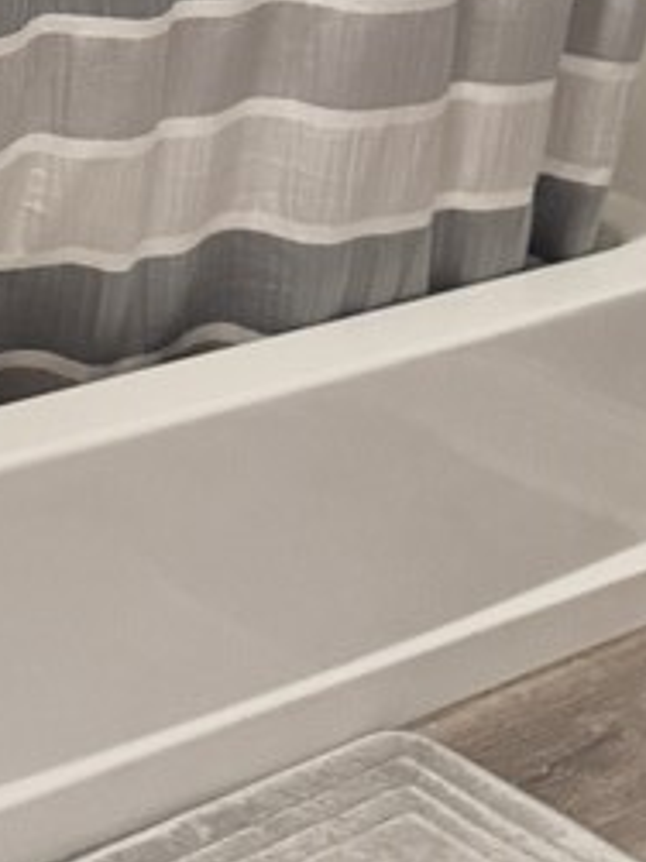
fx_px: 2441
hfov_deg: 14.2
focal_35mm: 98
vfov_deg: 18.1
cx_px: -299
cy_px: -378
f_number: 1.78
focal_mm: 6.76
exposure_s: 1/60
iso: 400
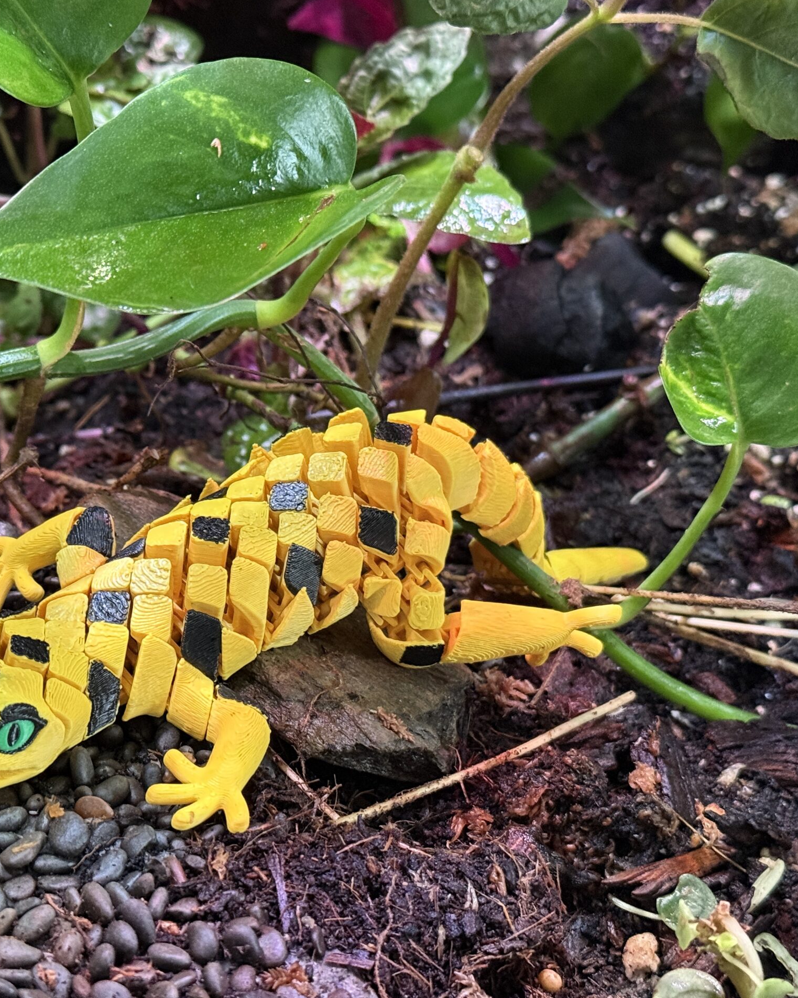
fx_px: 1860
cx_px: 252
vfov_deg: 30.0
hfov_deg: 24.1
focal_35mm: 63
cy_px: 497
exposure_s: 1/40
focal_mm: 6.76
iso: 400
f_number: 1.78
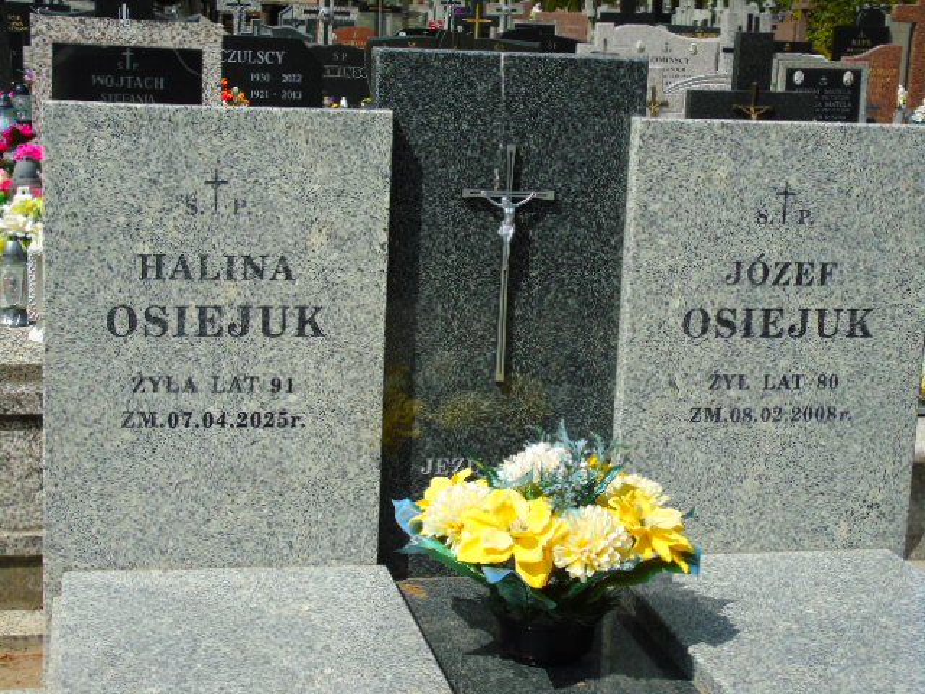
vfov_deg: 23.7
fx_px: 1657
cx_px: 462
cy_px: 347
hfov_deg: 31.2
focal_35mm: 62
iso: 80
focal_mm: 11
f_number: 4.5
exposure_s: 1/640
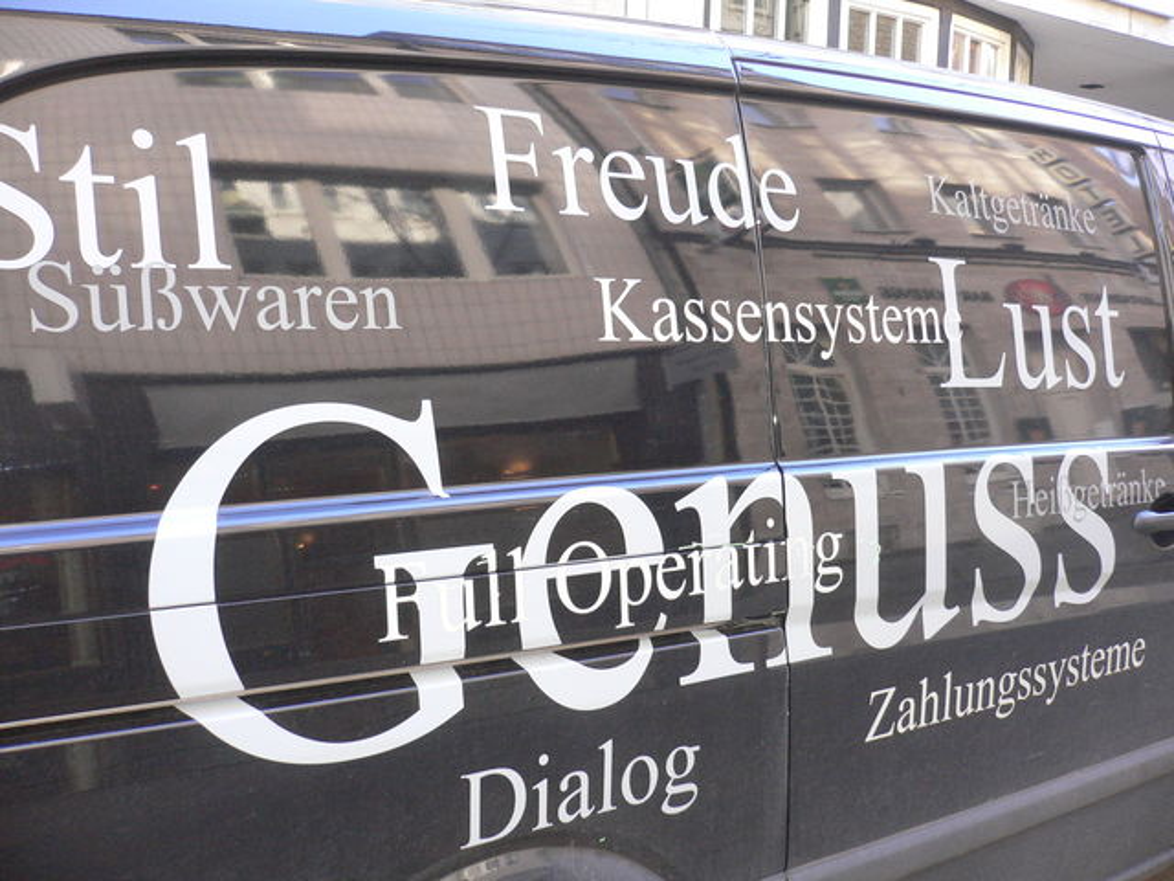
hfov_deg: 52.6
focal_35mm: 35
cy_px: 440
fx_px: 1187
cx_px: 587
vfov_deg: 40.7
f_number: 2.8
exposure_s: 1/60
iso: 300
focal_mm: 5.8
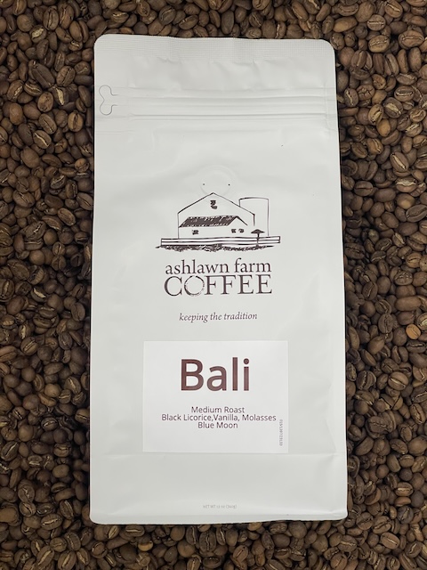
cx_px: 214
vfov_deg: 30.3
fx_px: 1053
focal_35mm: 64
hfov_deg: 22.9
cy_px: 285
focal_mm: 7.5
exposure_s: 1/120
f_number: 2.2
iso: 200
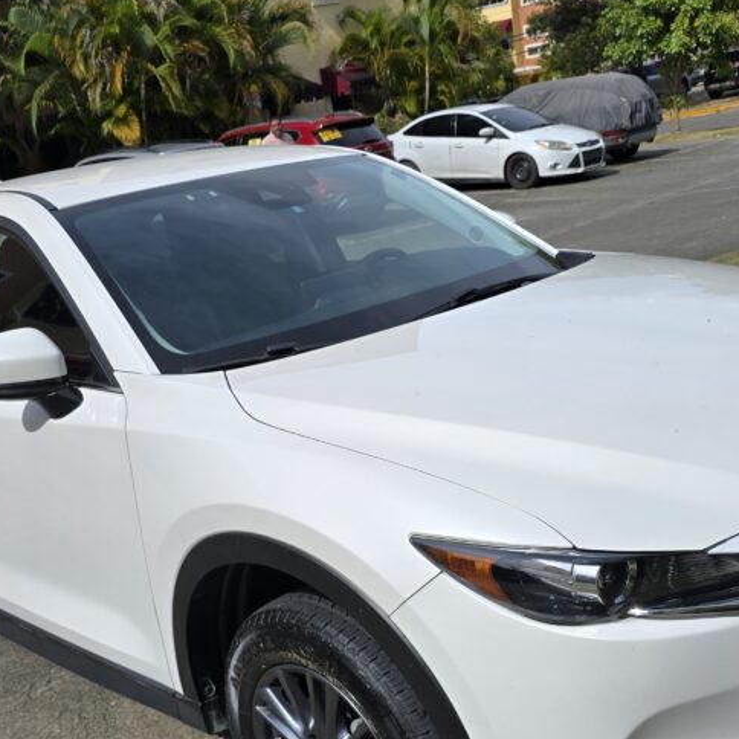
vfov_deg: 38.9
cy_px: 472
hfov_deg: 39.1
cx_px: 327
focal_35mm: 43
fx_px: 1039
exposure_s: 1/1336
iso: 12
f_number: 1.7
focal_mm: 6.3
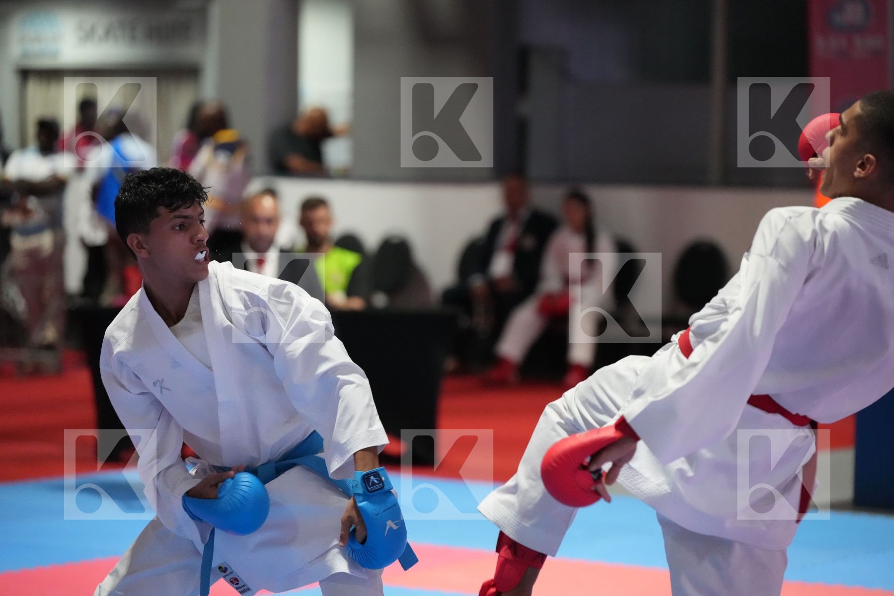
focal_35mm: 135
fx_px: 3352
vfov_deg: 10.2
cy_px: 298
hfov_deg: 15.2
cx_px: 447
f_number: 2.8
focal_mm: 135
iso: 10000
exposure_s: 1/800
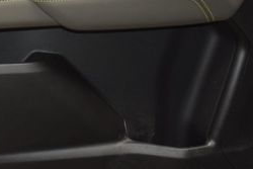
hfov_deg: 21.8
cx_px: 51
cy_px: 6
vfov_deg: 14.7
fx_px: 647
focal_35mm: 92
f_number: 4
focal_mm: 24
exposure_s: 1/60
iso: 800
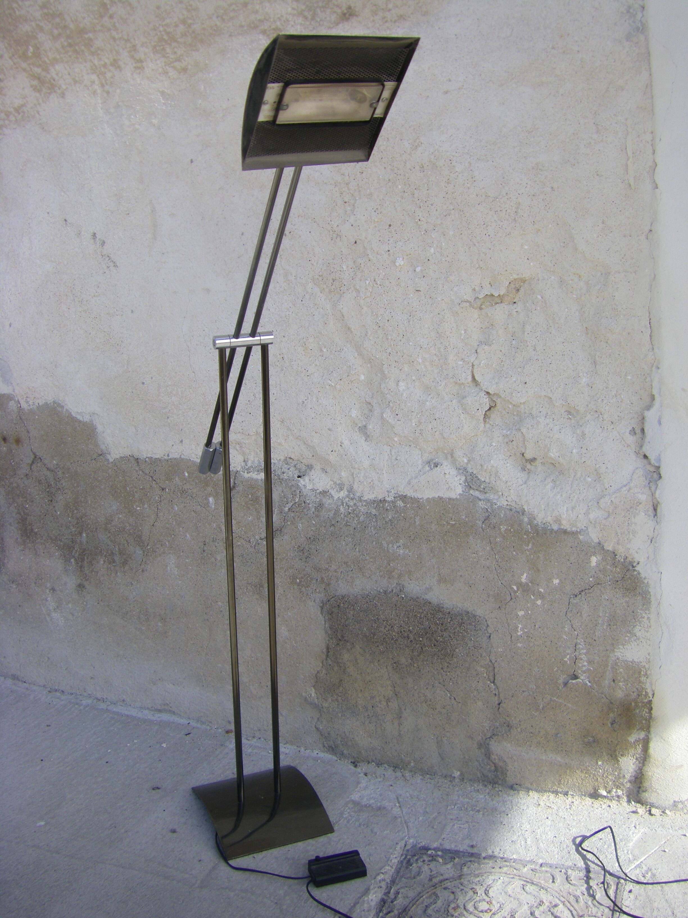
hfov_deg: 37.7
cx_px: 344
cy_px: 459
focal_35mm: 38
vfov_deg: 49.0
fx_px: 1007
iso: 64
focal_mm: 6.3
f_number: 3.5
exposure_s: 1/320
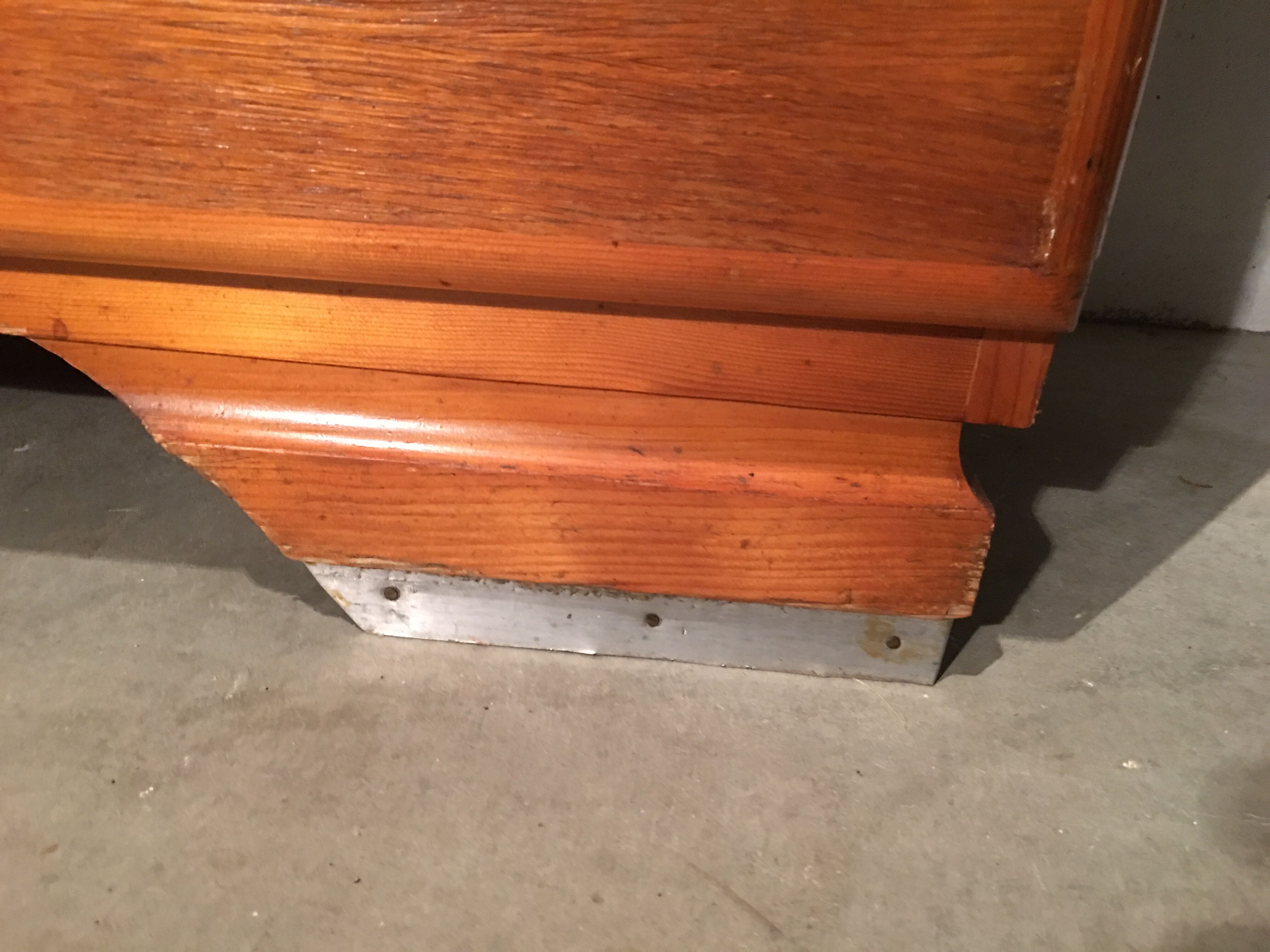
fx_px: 1064
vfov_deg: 48.2
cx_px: 635
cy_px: 476
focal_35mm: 29
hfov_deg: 61.7
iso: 160
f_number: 2.2
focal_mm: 4.15
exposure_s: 1/8
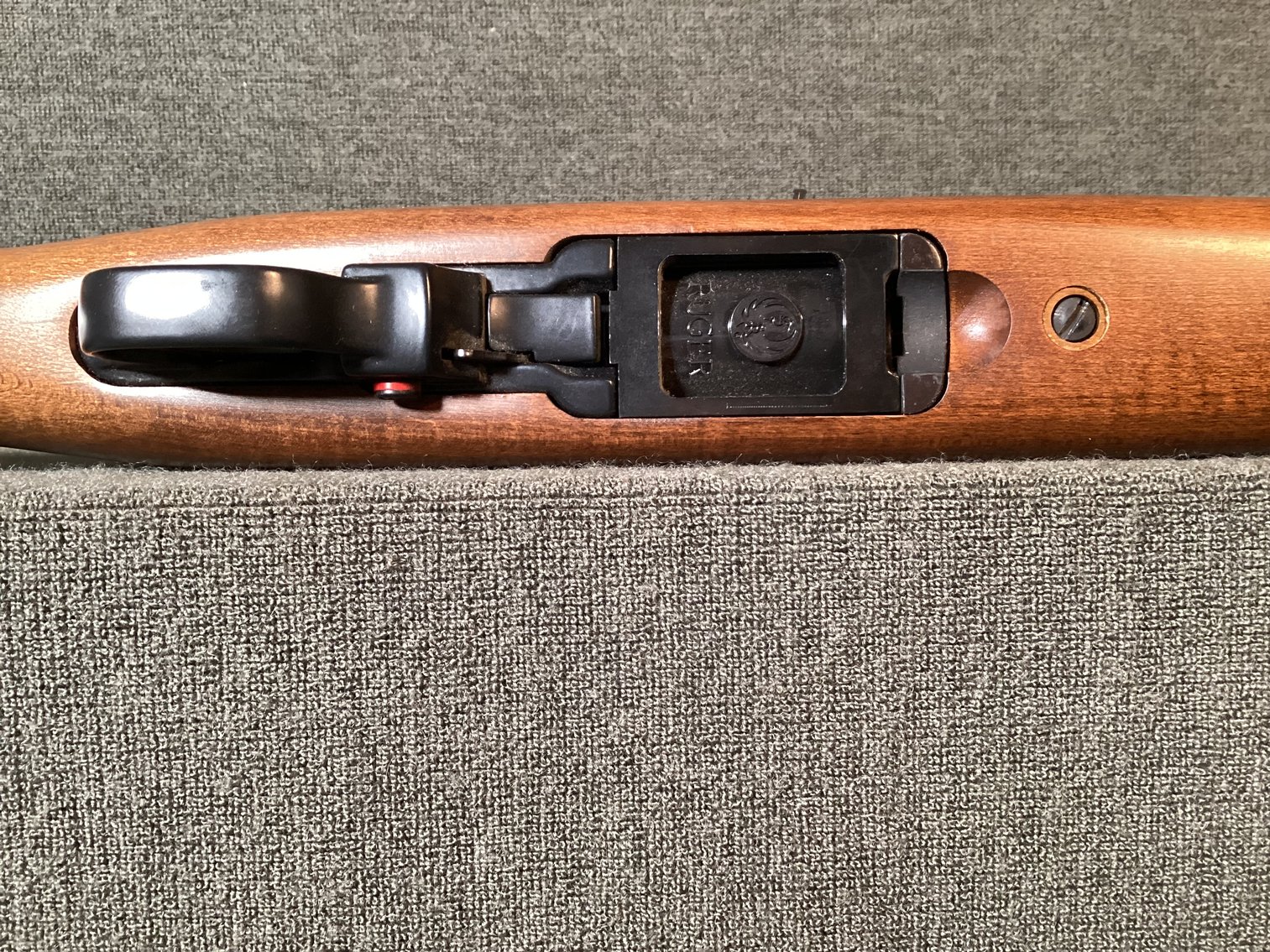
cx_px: 635
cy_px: 476
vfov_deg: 45.4
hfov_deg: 58.3
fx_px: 1137
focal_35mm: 31
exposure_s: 1/33
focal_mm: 3.3
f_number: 2.4
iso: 250
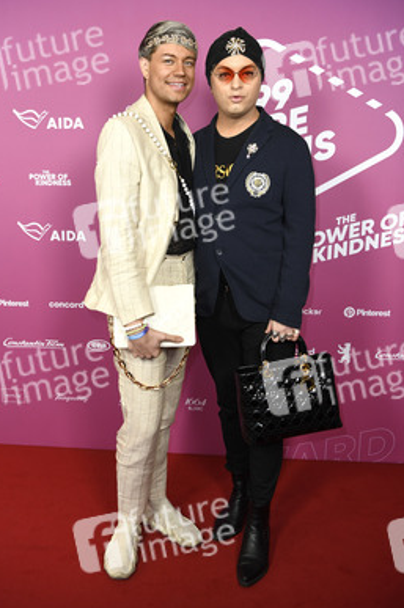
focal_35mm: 31
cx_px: 200
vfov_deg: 60.3
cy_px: 300
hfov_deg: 42.2
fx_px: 523
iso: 800
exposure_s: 1/320
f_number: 4
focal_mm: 30
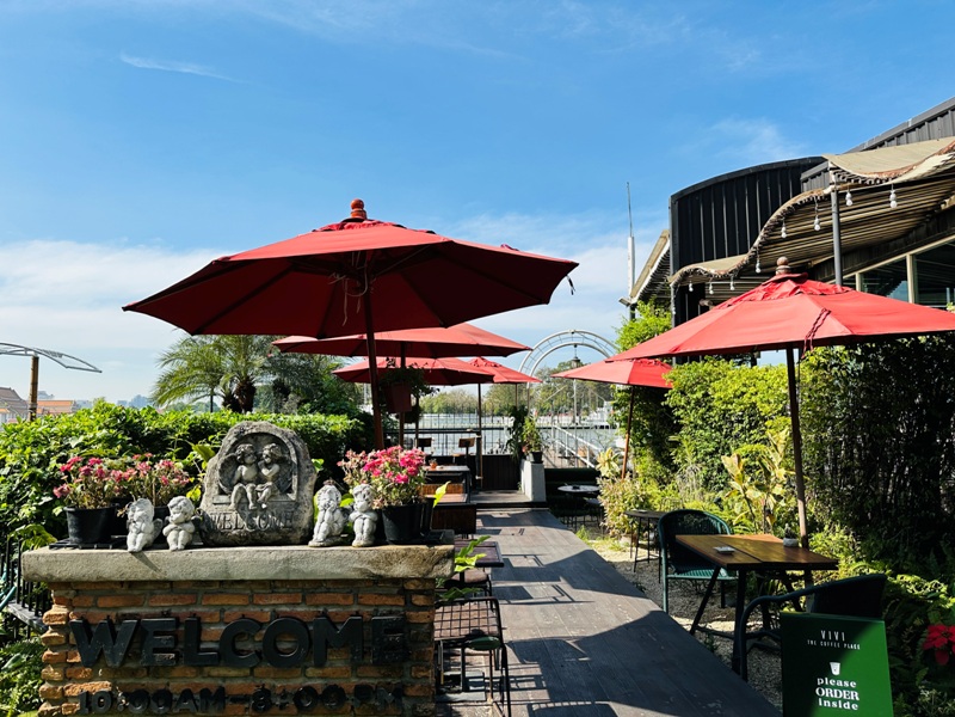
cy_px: 358
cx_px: 478
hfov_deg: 71.6
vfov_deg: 56.8
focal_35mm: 24
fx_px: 662
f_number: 1.78
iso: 80
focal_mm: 6.86
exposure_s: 1/3597
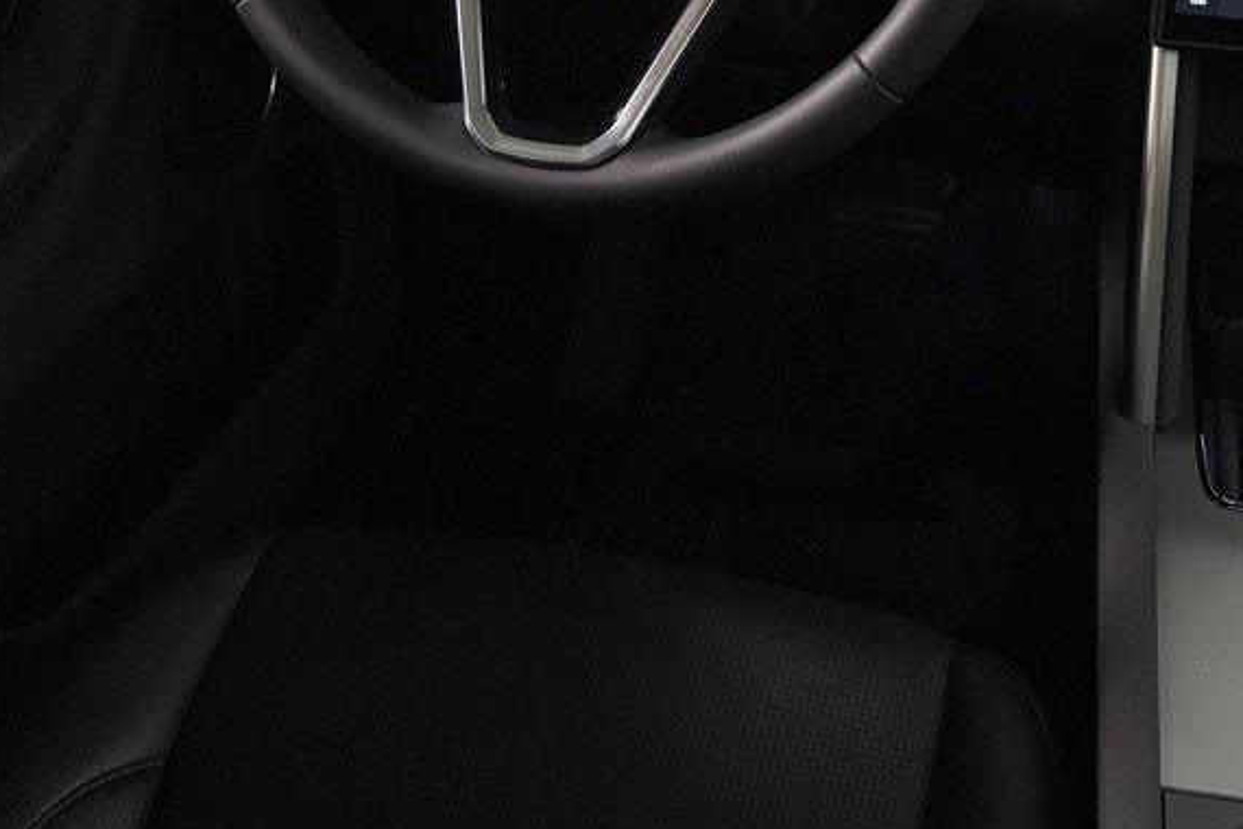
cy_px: 15
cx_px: 792
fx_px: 1485
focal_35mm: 43
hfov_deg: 45.0
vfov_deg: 29.3
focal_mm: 6.3
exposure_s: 1/60
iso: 80
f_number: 1.7
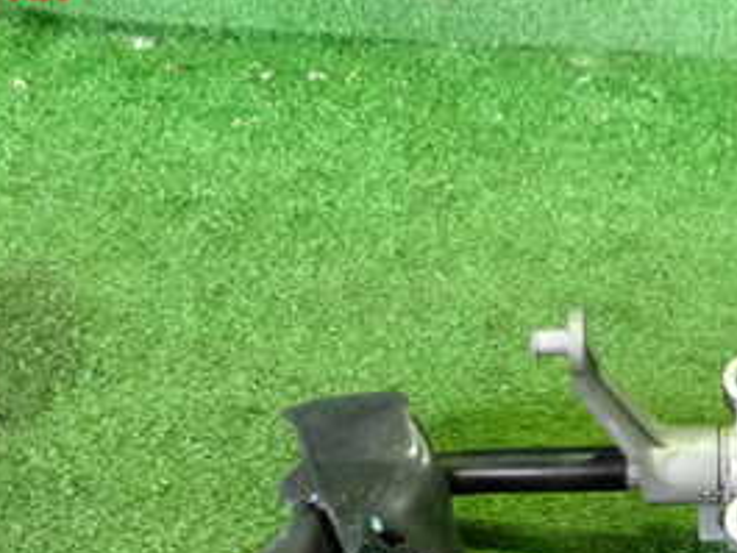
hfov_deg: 28.5
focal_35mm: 68
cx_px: 398
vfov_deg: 20.8
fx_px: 1448
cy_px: 572
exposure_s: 1/100
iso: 2000
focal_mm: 5.4
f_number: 2.3
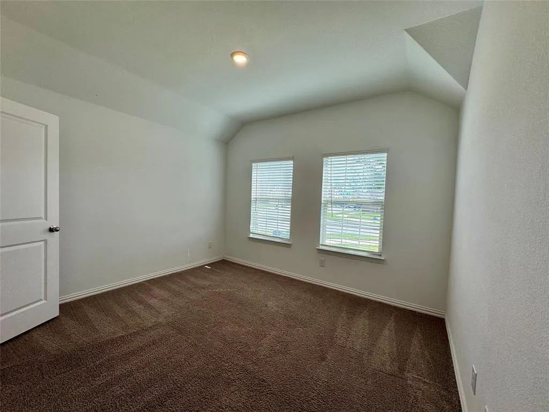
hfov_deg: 102.1
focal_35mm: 14
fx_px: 222
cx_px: 274
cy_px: 206
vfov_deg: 85.7
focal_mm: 2.22
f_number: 2.2
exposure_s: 1/196
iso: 40
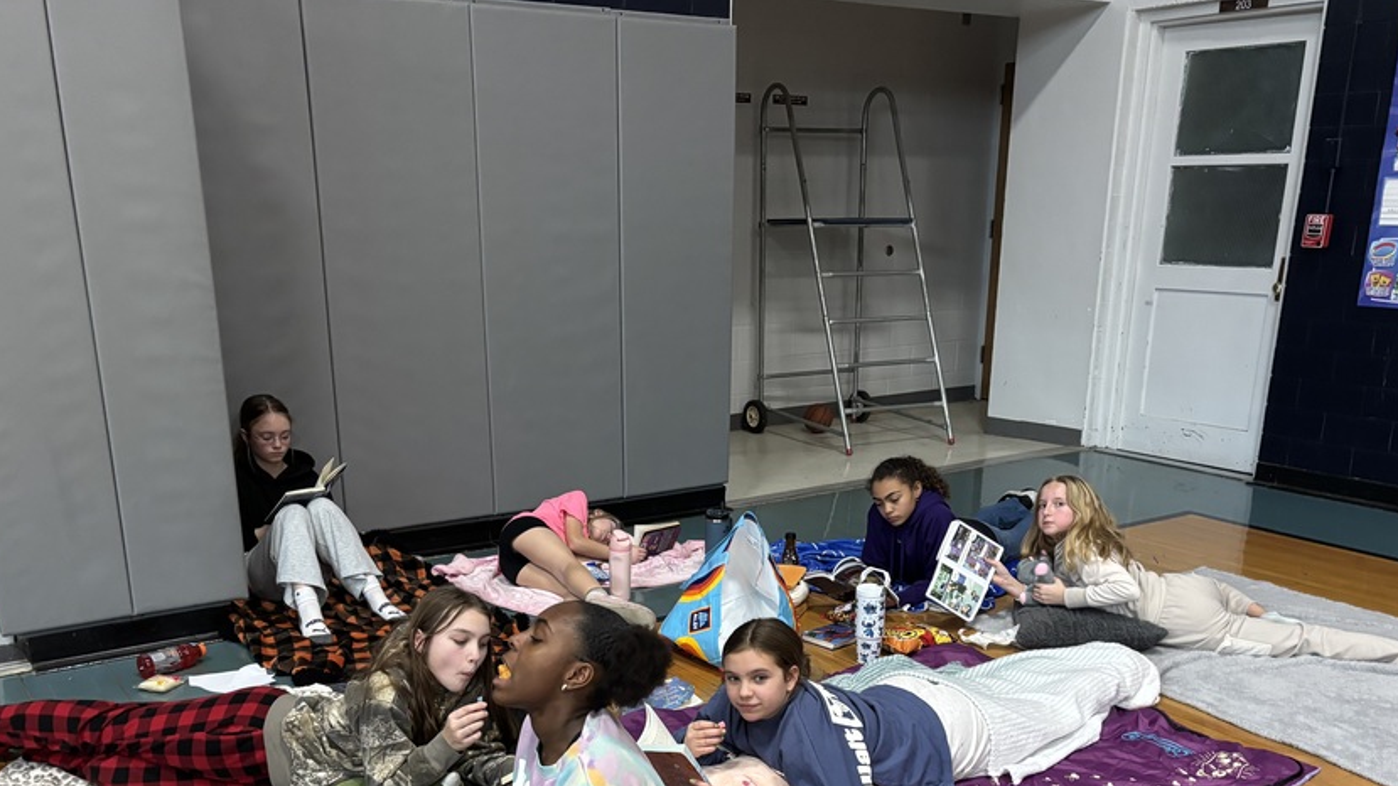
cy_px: 631
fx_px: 1297
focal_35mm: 35
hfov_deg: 56.6
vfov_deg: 32.7
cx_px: 681
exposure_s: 1/60
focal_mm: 5.96
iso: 400
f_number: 1.6
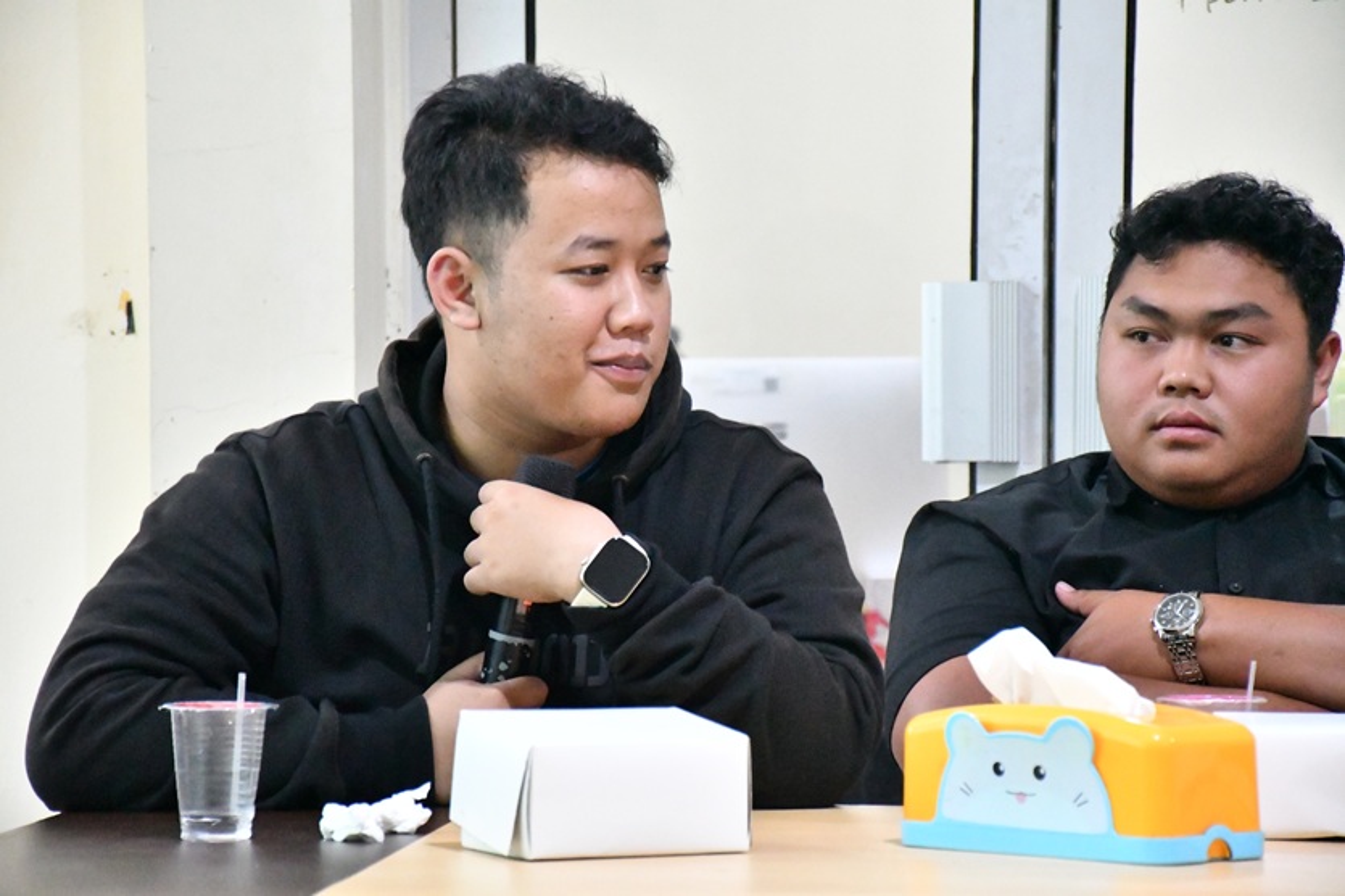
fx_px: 5303
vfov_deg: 9.7
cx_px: 672
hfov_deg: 14.5
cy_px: 448
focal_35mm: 142
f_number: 5.6
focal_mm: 95
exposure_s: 1/100
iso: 18000
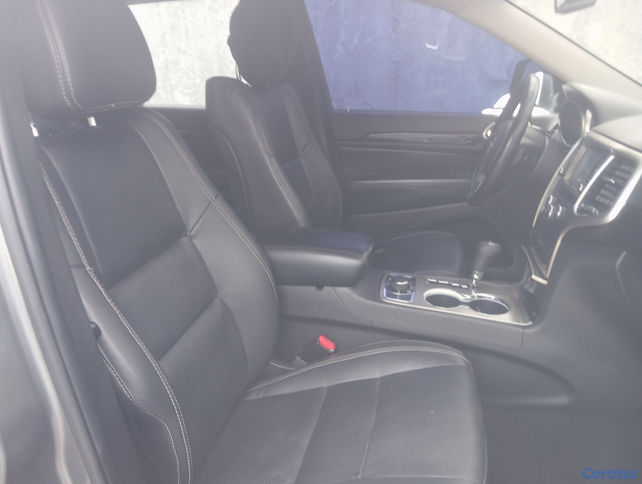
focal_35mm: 28
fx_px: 520
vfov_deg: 49.9
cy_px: 242
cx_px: 321
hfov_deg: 63.4
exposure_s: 1/50
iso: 178
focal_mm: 4.22
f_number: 1.8
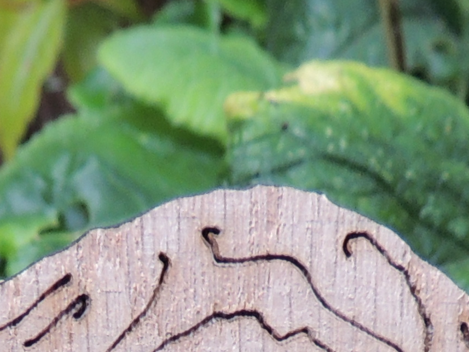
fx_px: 1748
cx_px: 155
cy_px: 851
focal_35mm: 129
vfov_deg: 10.0
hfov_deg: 15.3
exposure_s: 1/30
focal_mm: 4.3
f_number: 3
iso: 125
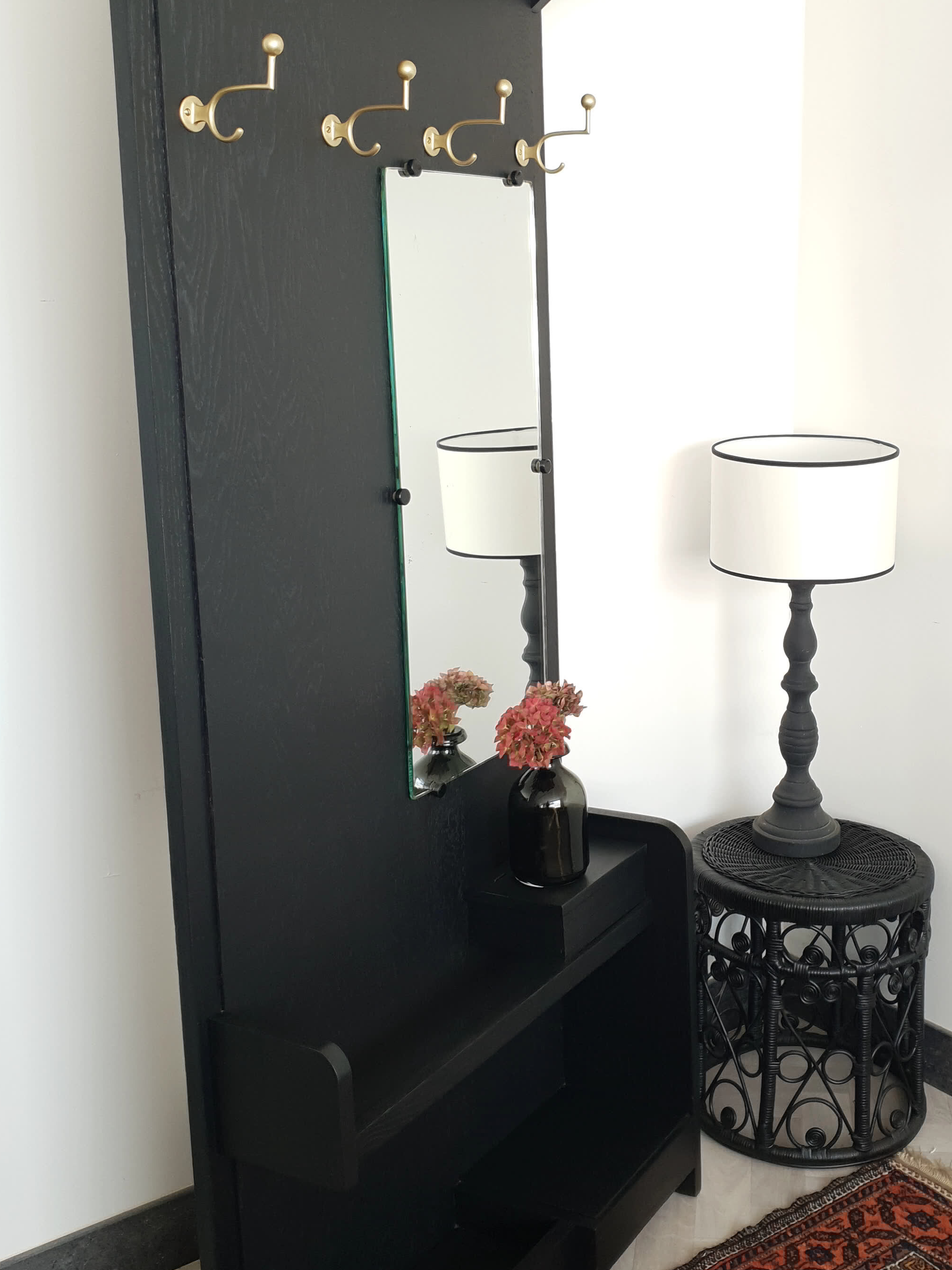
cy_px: 577
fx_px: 1430
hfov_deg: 36.5
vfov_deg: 47.8
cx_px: 632
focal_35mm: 39
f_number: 1.5
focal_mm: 4.3
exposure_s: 1/100
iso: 50
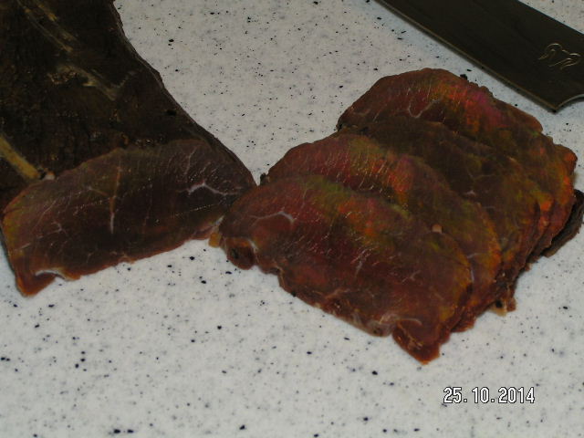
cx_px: 292
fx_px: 1603
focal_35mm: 95
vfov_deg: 15.6
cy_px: 219
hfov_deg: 20.7
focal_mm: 14.5
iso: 100
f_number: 5.6
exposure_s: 1/100
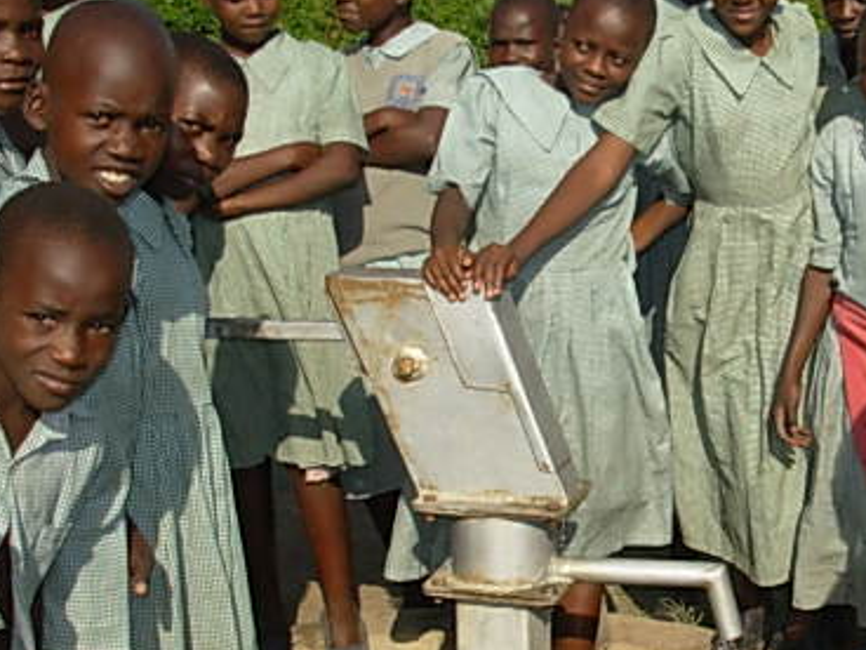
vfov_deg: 22.2
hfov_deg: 28.5
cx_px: 739
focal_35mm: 66
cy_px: 414
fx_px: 1651
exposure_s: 1/1117
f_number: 2.9
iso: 50
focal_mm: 6.3
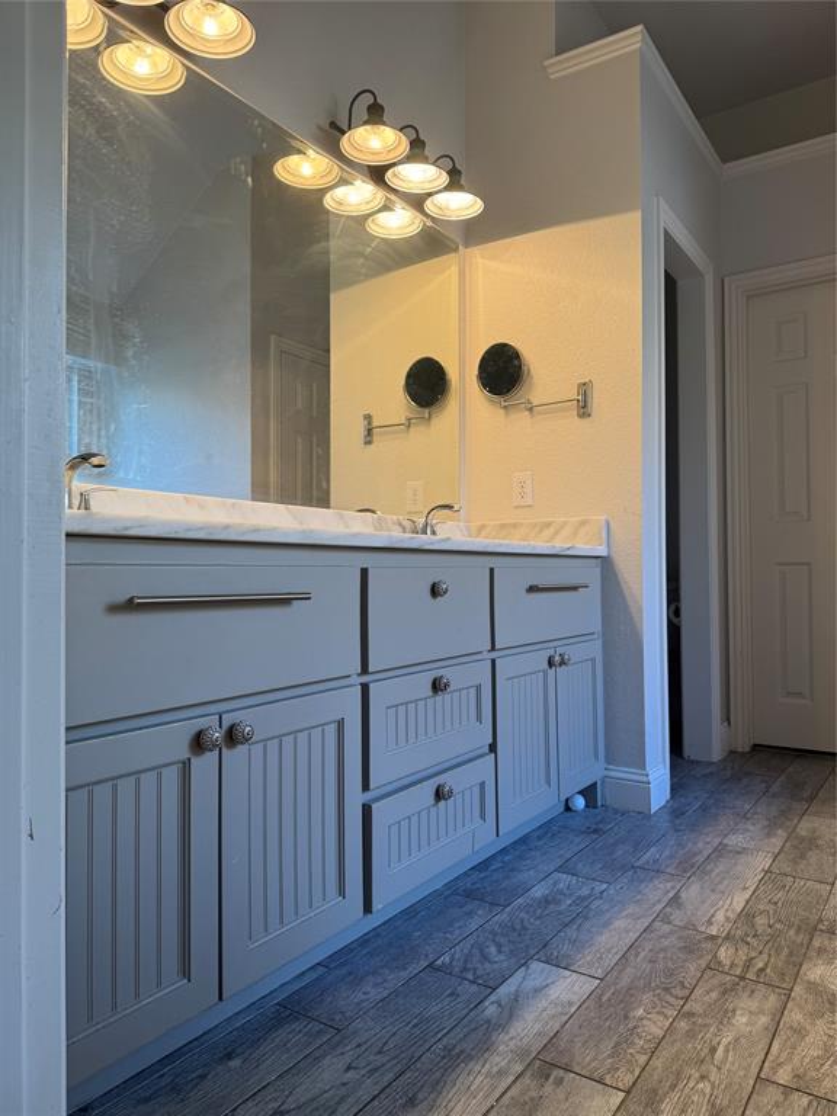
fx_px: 774
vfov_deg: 71.6
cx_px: 418
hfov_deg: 56.8
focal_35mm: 24
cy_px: 558
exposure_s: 1/120
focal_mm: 6.76
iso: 100
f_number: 1.78
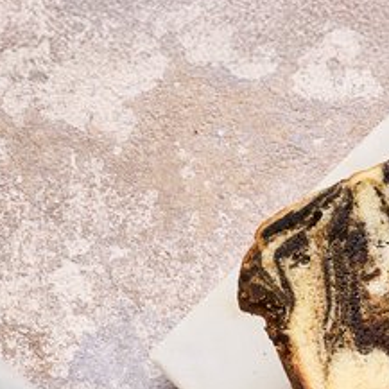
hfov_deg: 7.1
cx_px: 697
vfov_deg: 7.1
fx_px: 3051
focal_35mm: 240
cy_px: 679
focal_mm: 34
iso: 160
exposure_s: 1/500
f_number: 4.5
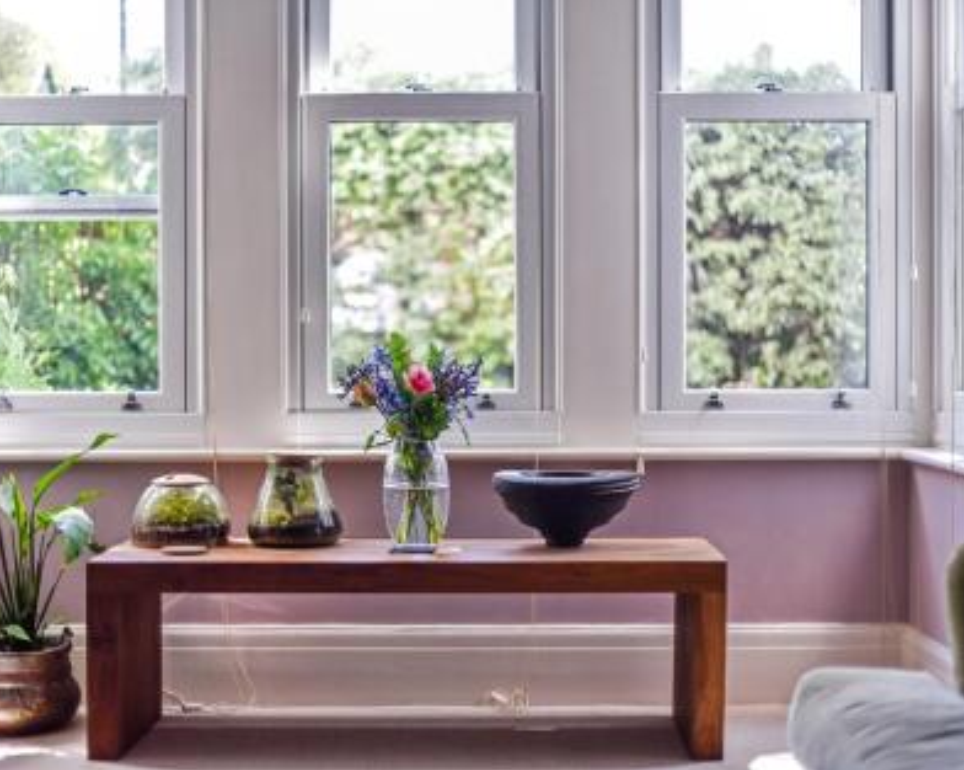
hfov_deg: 33.0
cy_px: 383
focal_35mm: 57
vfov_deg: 26.6
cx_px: 428
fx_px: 1625
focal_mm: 50
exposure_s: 1/800
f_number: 1.4
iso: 400
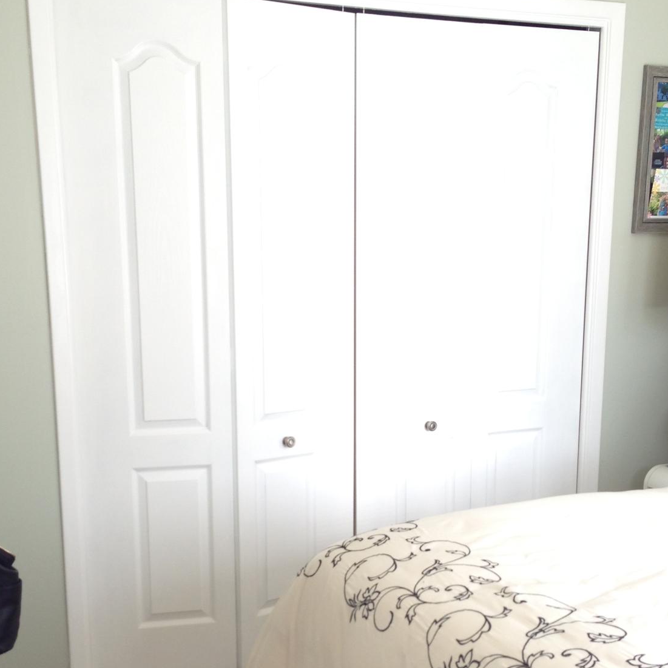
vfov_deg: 31.8
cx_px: 326
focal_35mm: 53
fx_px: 1157
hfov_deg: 32.2
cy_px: 464
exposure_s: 1/24
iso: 50
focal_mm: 4.12
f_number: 2.4
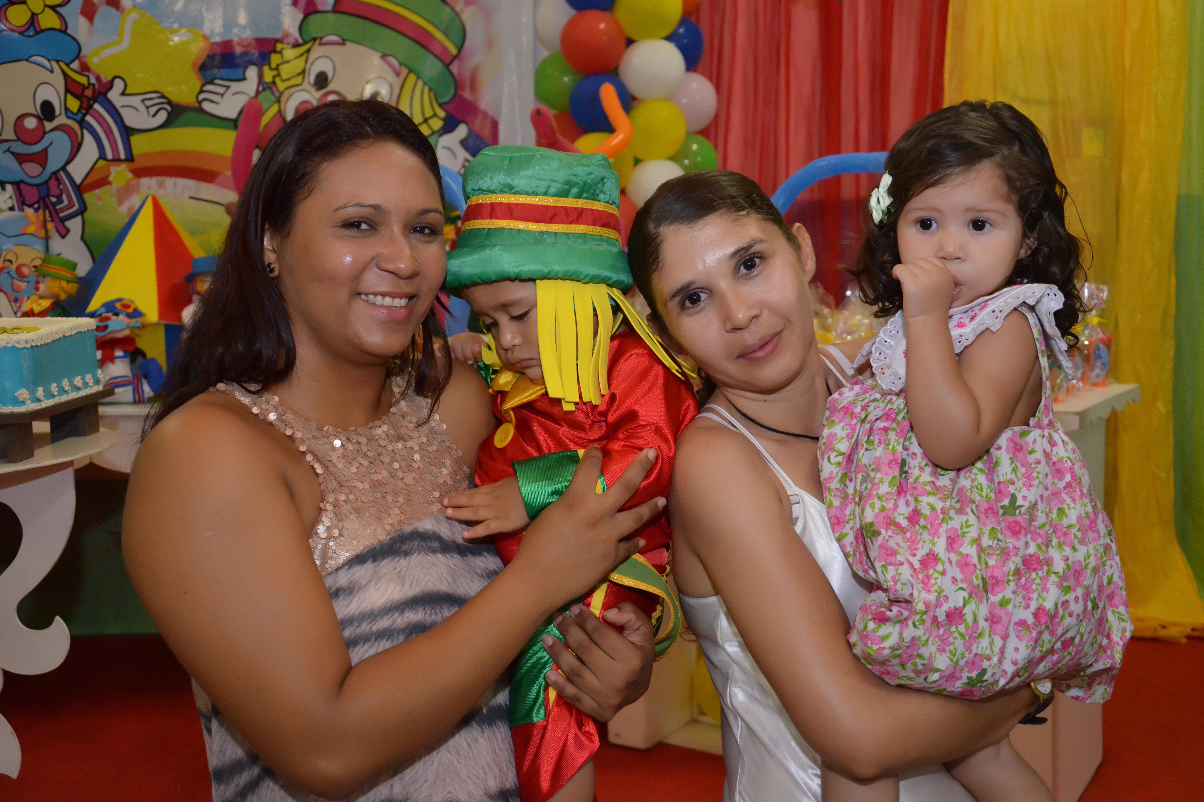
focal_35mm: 39
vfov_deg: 34.6
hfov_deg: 50.1
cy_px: 397
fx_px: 1288
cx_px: 602
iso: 3200
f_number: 4
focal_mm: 25
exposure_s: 1/60
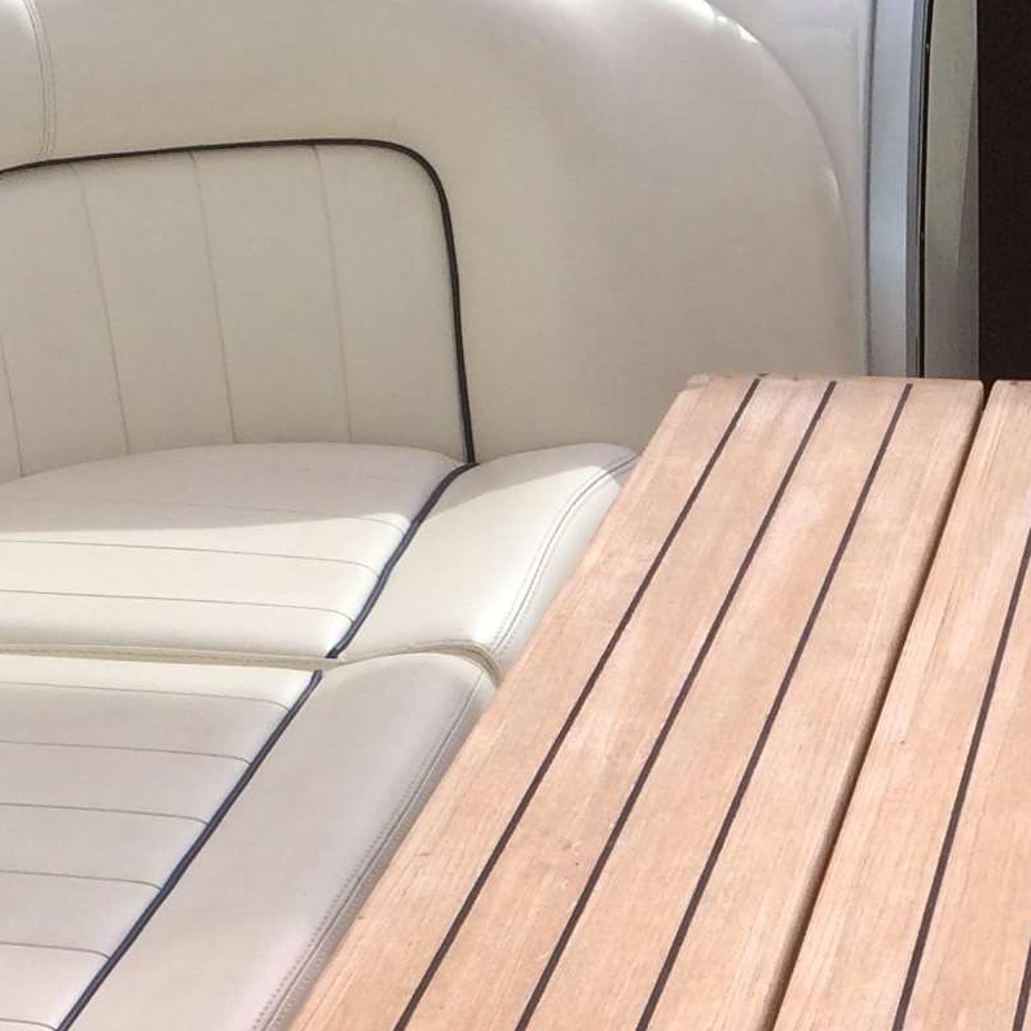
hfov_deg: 16.3
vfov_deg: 16.5
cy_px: 815
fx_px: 3538
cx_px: 959
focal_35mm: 105
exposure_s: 1/805
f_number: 2.2
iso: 32
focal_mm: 4.15
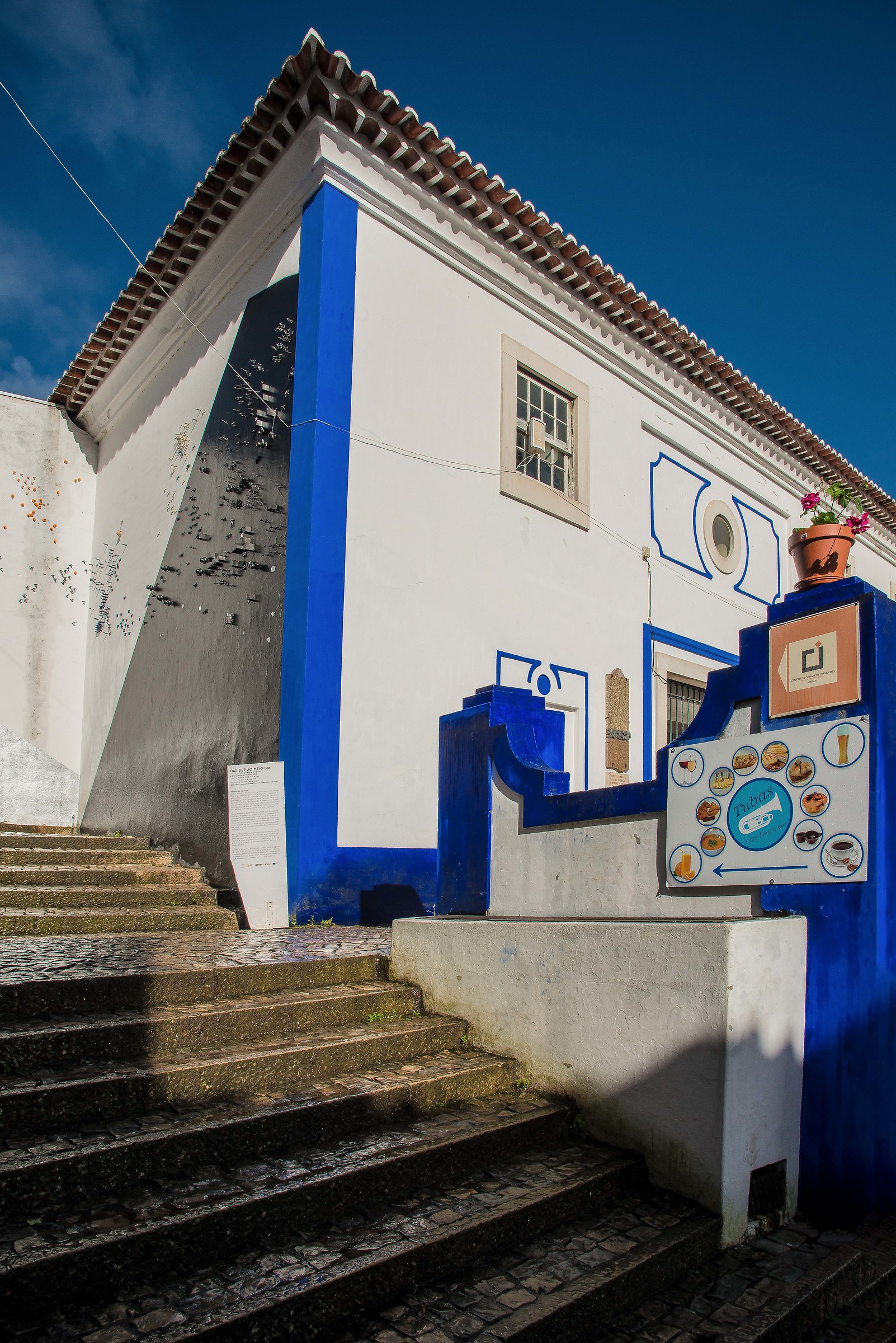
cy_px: 672
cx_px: 448
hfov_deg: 53.2
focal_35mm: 24
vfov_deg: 73.7
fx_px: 895
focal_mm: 24
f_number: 16
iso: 320
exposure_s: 1/400
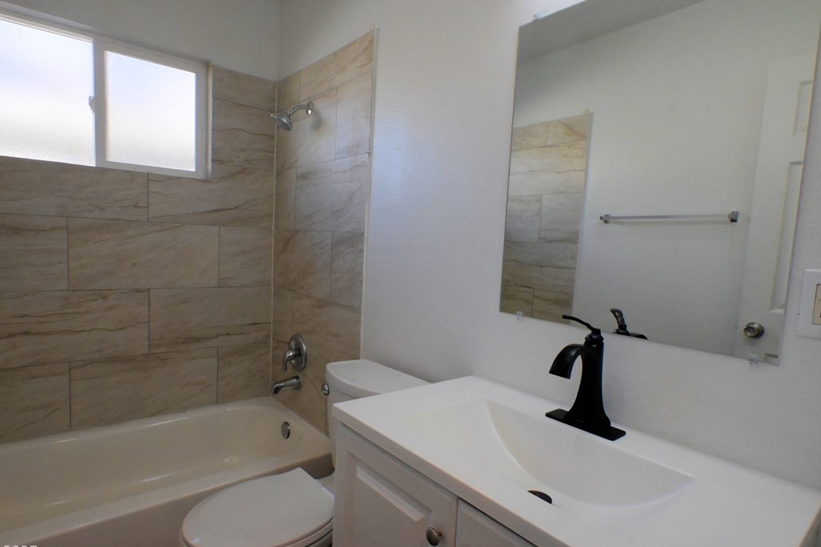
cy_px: 280
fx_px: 451
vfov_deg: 62.5
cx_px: 395
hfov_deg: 84.5
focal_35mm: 20
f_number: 11
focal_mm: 12.5
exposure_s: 1/500
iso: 6400
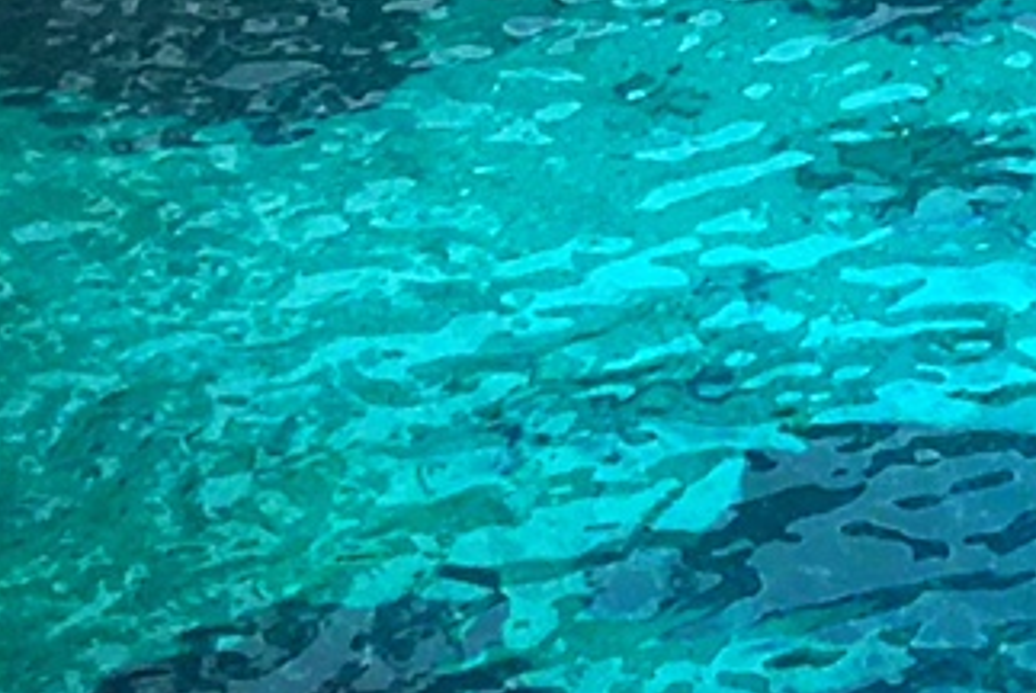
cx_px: 1572
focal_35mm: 188
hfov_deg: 10.5
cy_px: -1200
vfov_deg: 6.8
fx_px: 5415
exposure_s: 1/974
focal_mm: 4.15
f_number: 2.2
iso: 25
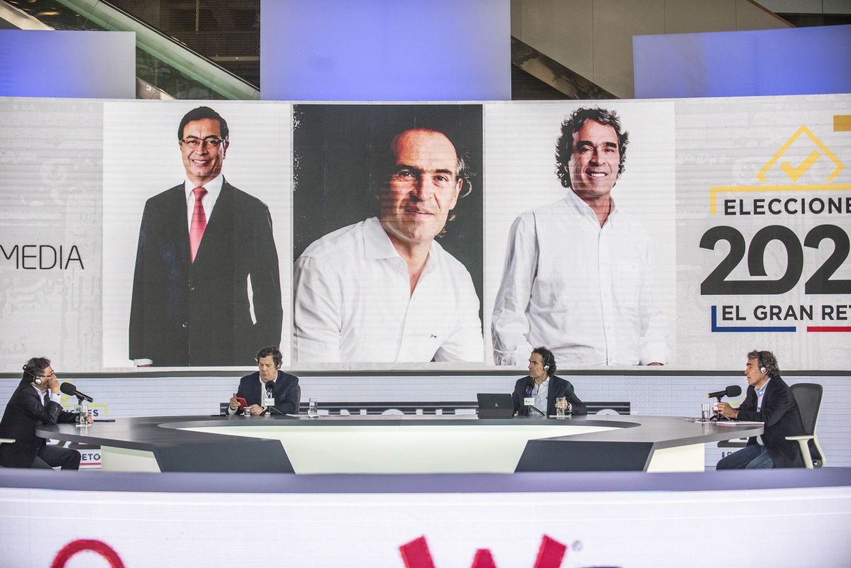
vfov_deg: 17.1
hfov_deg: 25.4
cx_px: 426
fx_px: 1892
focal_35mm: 80
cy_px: 284
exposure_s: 1/160
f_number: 4.5
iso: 1600
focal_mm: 80
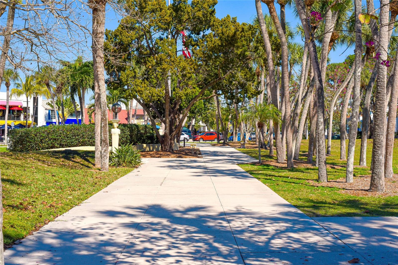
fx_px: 553
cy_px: 132
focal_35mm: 50
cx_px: 199
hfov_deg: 39.6
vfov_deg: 27.0
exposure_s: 1/1000
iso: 800
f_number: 16
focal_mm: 50
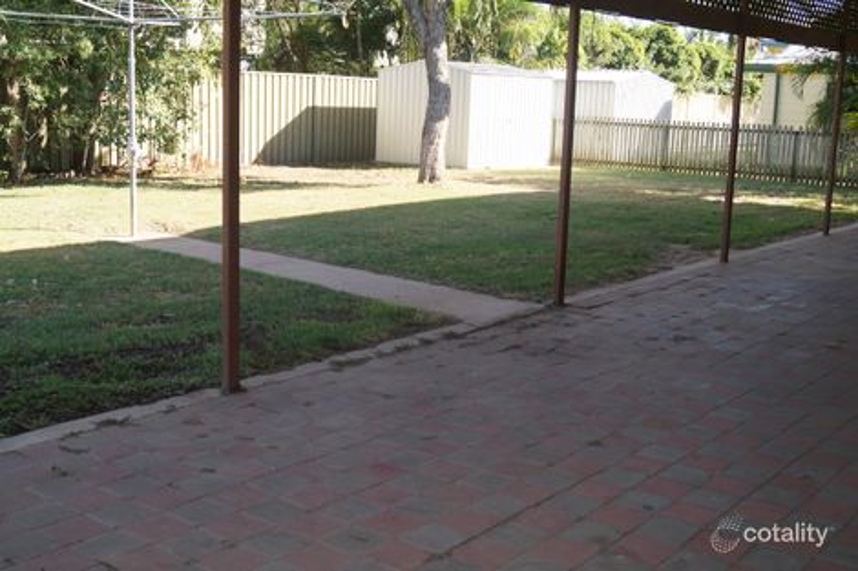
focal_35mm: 42
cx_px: 429
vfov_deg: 31.9
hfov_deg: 46.4
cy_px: 286
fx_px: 1001
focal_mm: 28
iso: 100
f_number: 5.6
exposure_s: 1/100
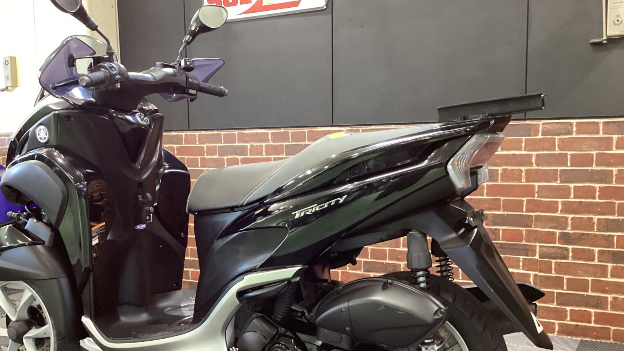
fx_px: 662
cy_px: 217
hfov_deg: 50.4
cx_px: 279
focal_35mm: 40
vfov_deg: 29.6
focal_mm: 3.3
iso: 320
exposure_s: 1/40
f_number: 2.4
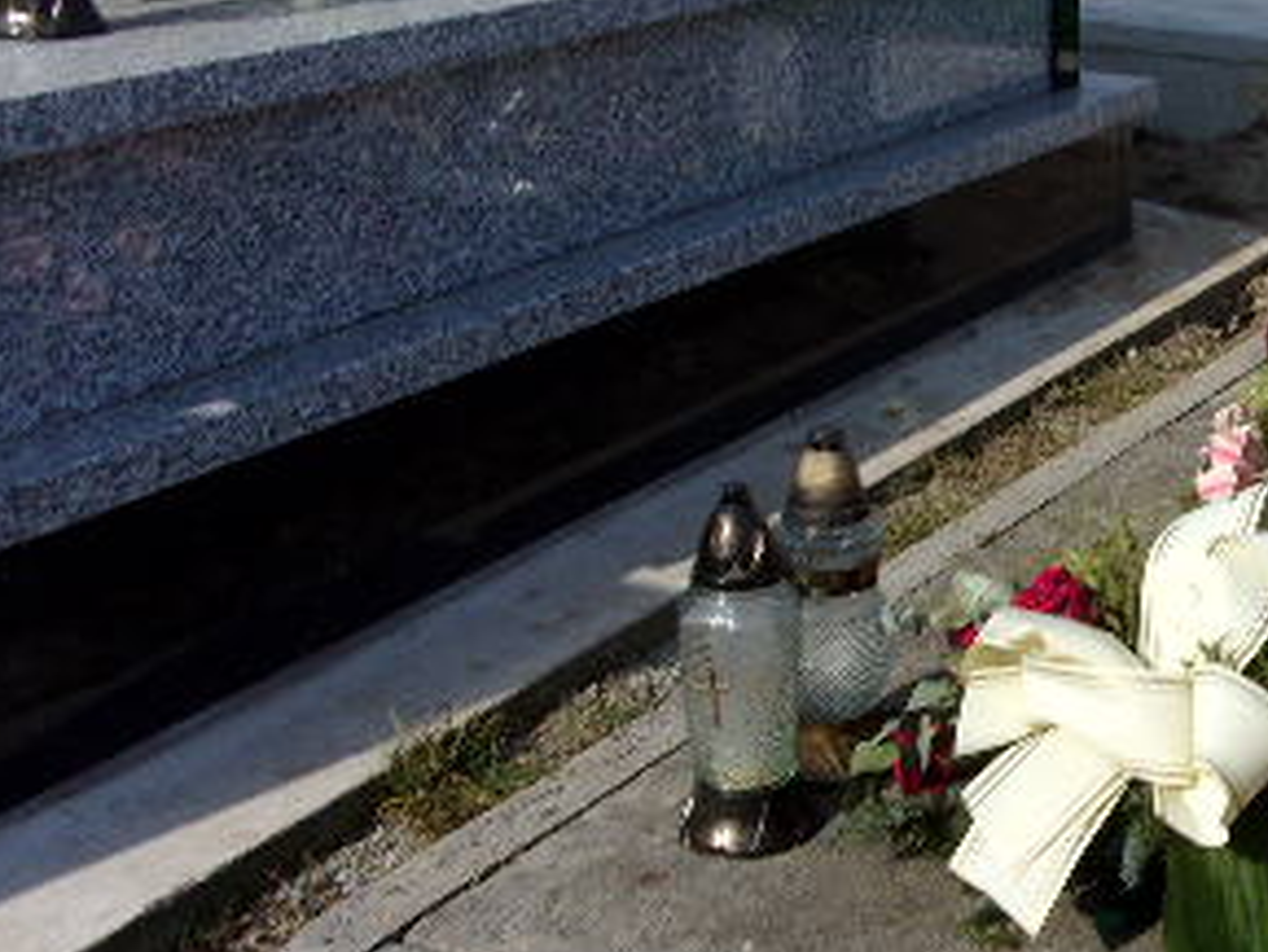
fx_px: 2272
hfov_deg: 29.3
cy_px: 408
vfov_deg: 23.6
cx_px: 1237
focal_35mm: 62
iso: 80
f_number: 10.8
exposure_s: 1/140
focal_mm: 5.1
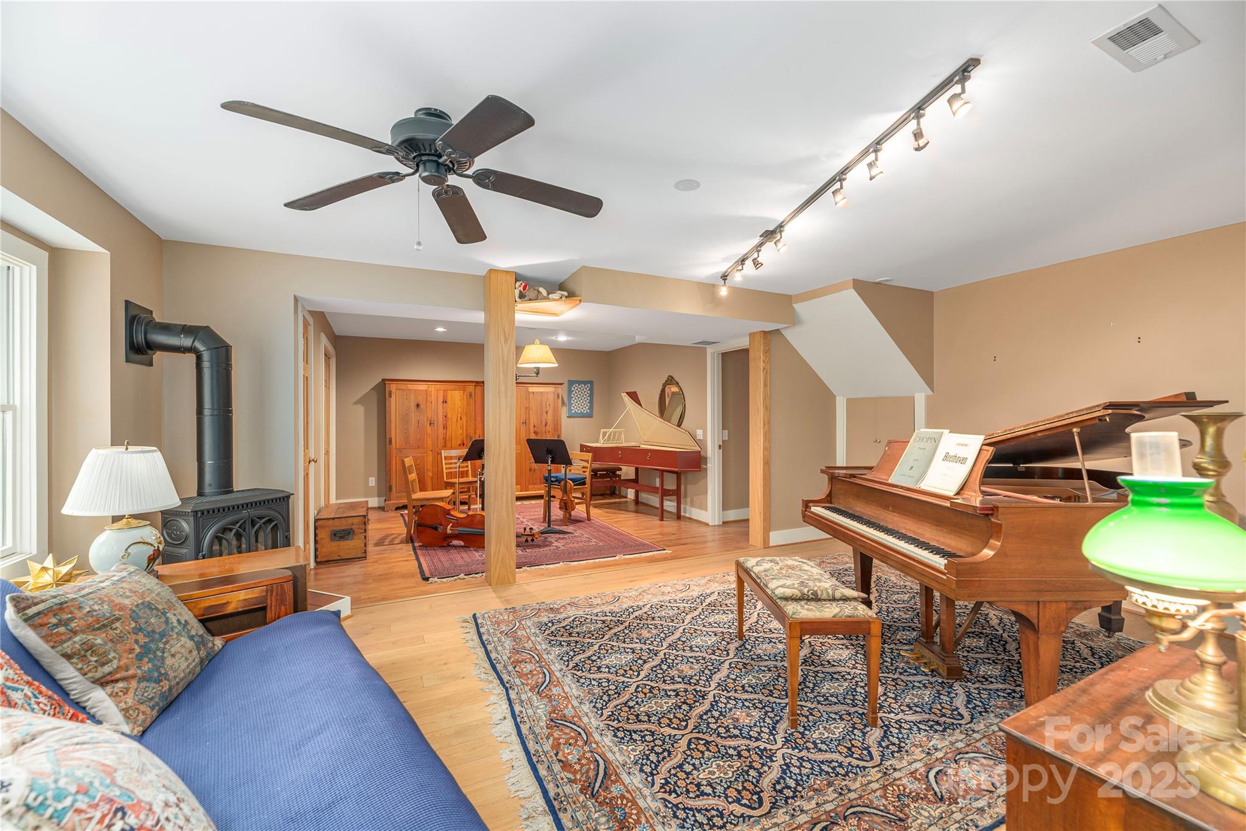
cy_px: 416
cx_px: 623
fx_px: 485
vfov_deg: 81.2
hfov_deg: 104.2
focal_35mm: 14
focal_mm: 14
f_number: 7.1
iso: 320
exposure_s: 1/40
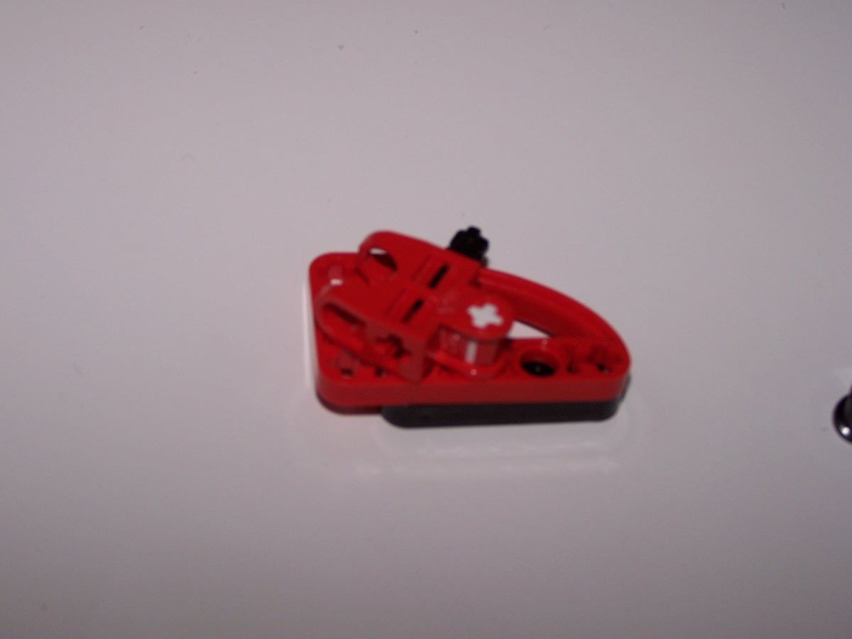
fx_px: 1846
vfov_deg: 19.6
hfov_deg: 26.0
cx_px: 426
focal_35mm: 75
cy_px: 320
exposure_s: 1/60
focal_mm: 12.4
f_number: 3.2
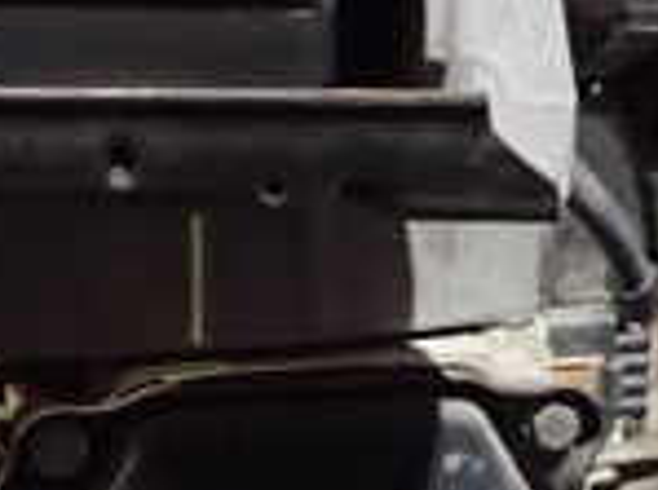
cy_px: 565
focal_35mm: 101
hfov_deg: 19.2
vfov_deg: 14.2
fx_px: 1915
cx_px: 93
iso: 1250
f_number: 2
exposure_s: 1/30
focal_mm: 4.5
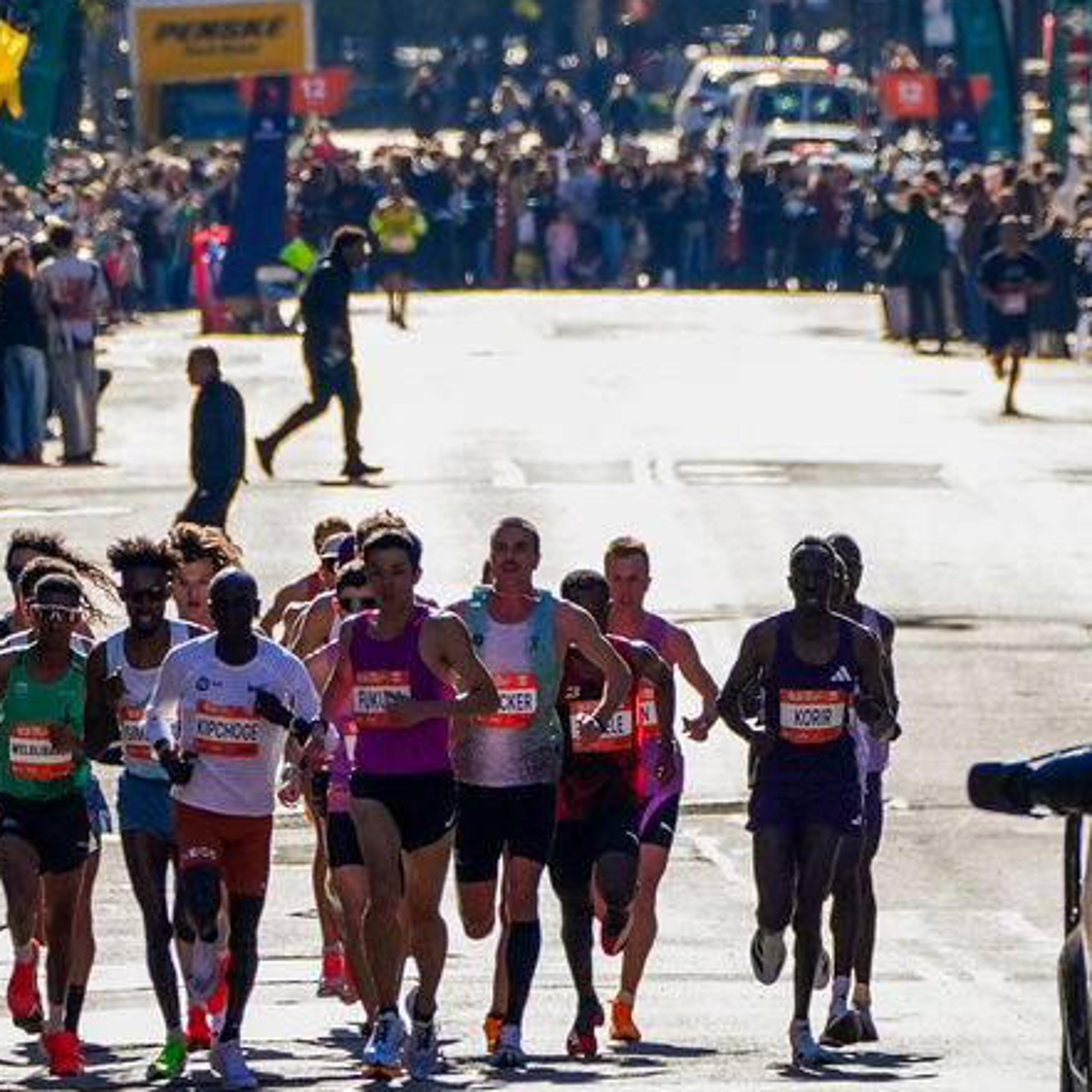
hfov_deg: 2.4
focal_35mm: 731
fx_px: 26090
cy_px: 360
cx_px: 384
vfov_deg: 2.4
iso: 640
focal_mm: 247
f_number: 5.6
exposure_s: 1/3200
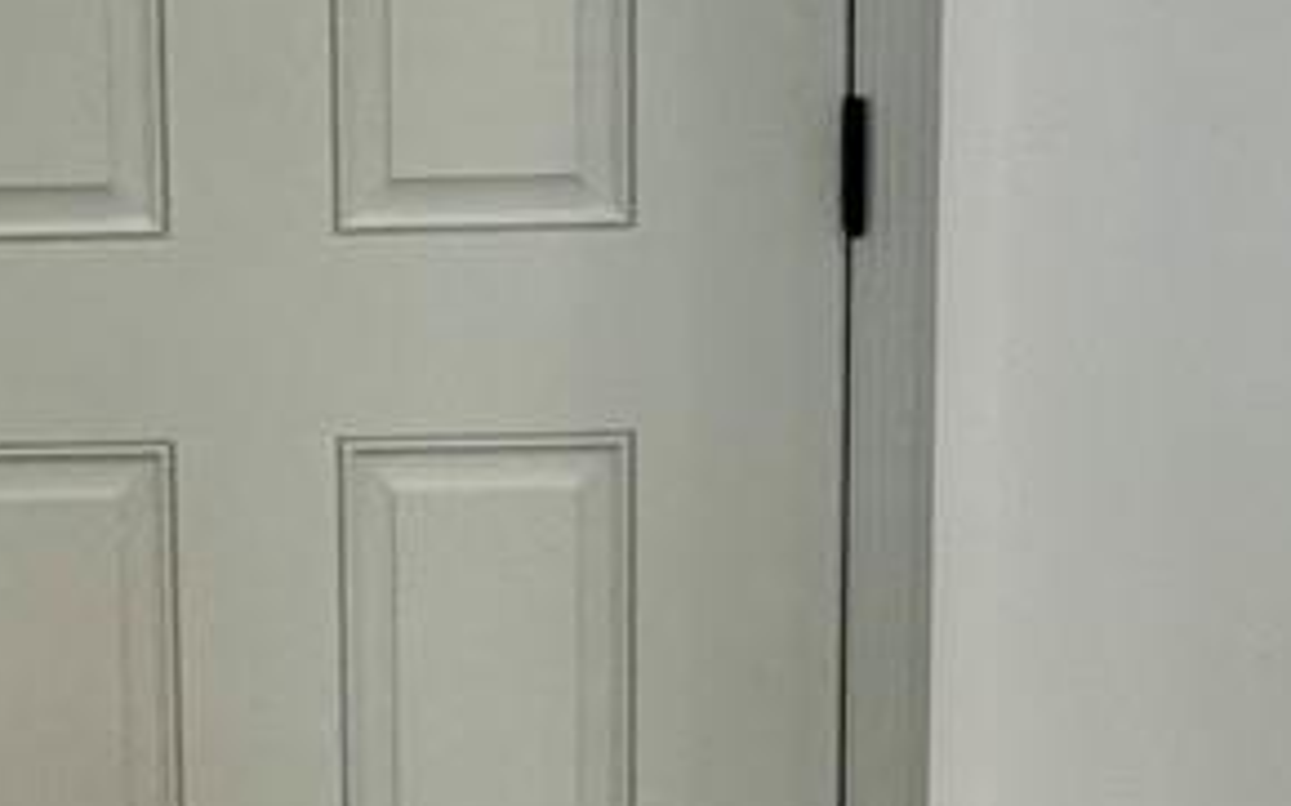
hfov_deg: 24.5
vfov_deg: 15.6
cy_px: 18
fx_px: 2884
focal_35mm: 82
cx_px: 142
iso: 200
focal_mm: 2.22
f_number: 2.2
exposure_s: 1/120
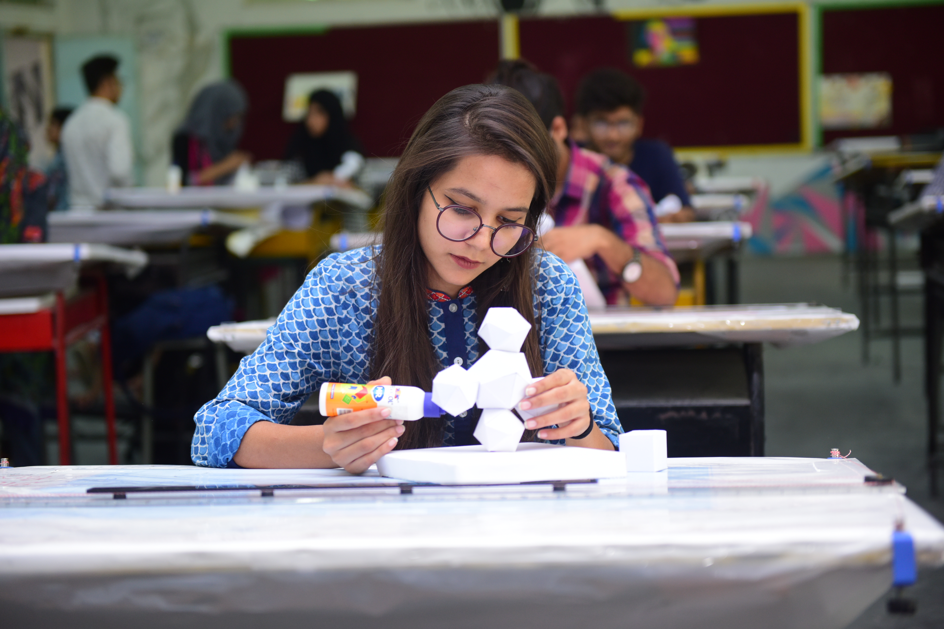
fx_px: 1626
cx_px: 472
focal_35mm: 62
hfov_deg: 32.4
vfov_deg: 21.9
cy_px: 314
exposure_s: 1/160
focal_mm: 62
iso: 800
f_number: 2.8
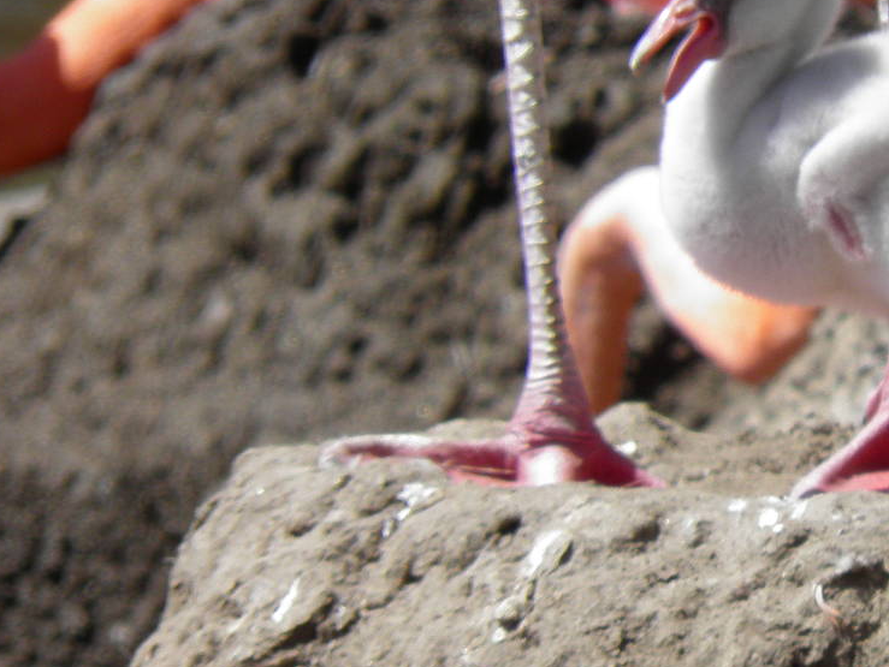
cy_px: 242
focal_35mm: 1413
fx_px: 36306
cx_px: 832
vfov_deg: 1.1
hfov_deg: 1.4
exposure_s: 1/250
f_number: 5.7
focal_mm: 117.2
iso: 50
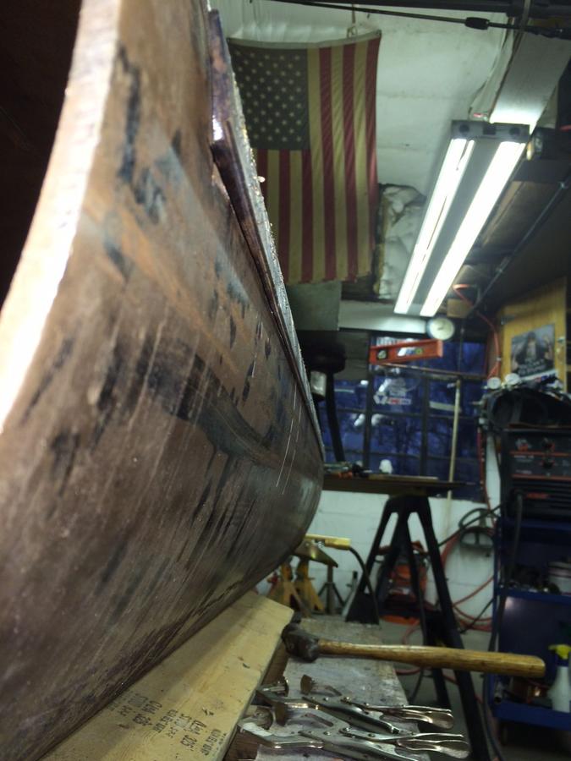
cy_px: 380
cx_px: 286
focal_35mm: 30
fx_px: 660
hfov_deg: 46.8
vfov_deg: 60.0
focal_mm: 4.12
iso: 32
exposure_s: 1/40
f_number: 2.2
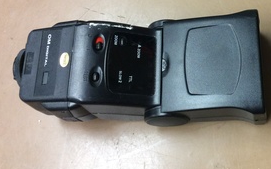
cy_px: 34
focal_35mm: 60
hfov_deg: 32.6
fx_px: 443
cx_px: 234
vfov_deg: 21.3
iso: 100
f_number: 2.4
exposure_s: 1/24
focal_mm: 3.3
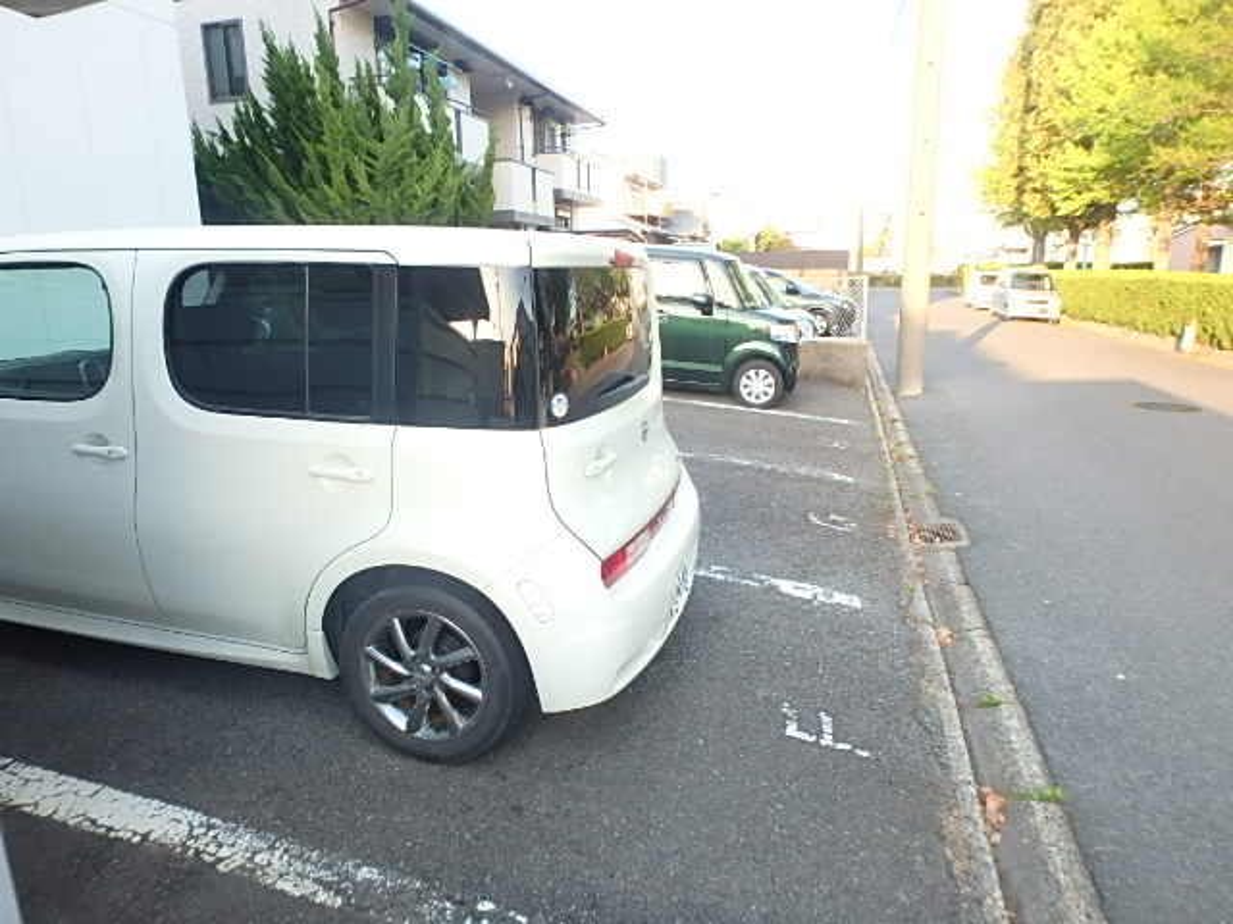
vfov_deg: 63.4
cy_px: 462
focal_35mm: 21
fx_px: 748
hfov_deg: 79.0
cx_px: 616
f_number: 3.5
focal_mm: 3.7
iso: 125
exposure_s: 1/60
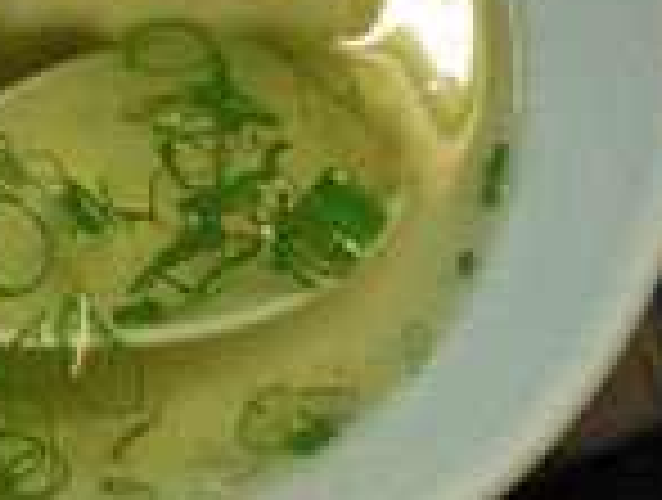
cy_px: 11
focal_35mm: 89
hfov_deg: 20.8
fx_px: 1706
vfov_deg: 16.4
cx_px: -83
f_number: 3.1
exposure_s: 1/125
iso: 800
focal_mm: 6.3
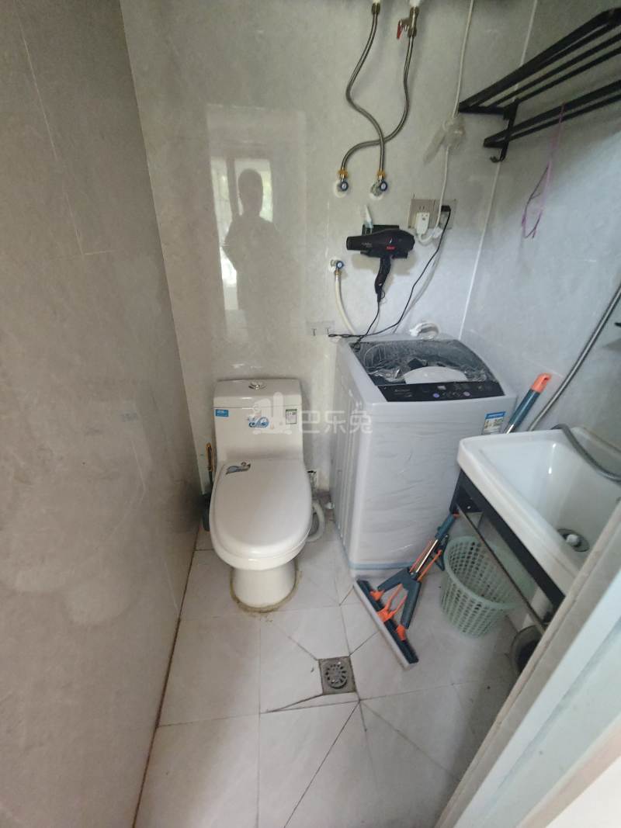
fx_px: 335
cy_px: 414
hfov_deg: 85.7
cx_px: 310
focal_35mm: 14
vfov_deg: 102.1
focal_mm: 2.16
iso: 1250
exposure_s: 1/25
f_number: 2.2
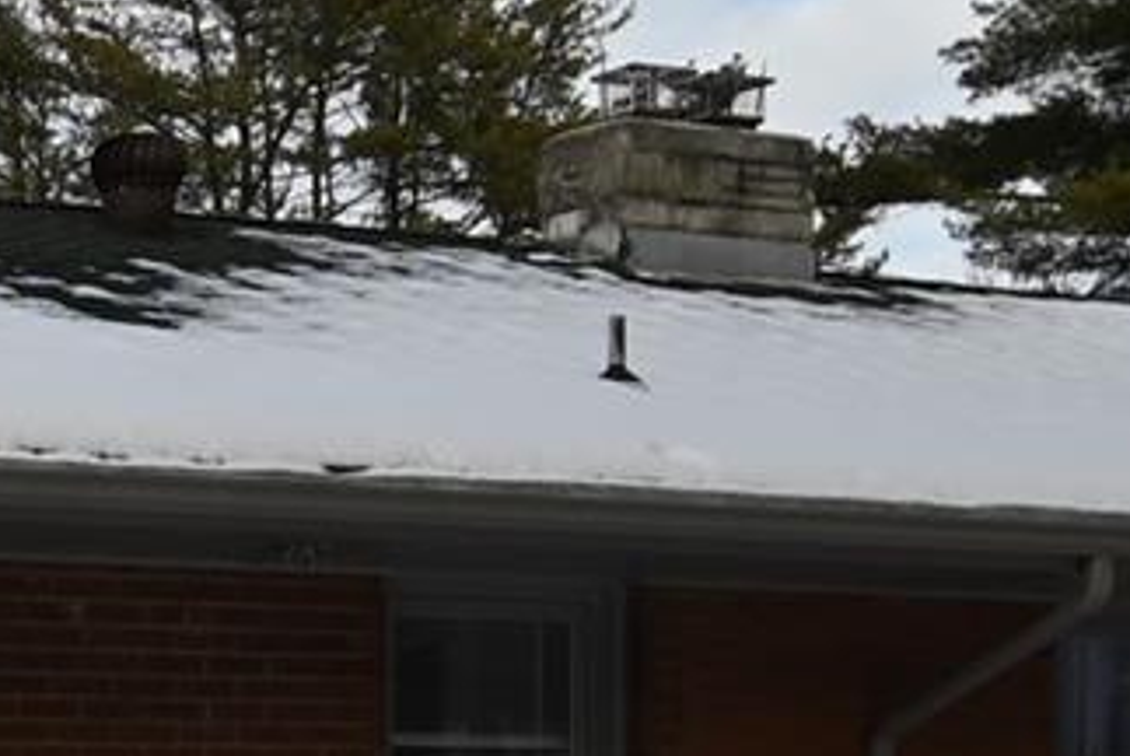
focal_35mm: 95
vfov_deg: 14.0
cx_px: -437
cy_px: 922
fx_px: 2985
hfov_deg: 19.4
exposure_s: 1/320
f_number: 7.1
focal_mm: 10
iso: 100
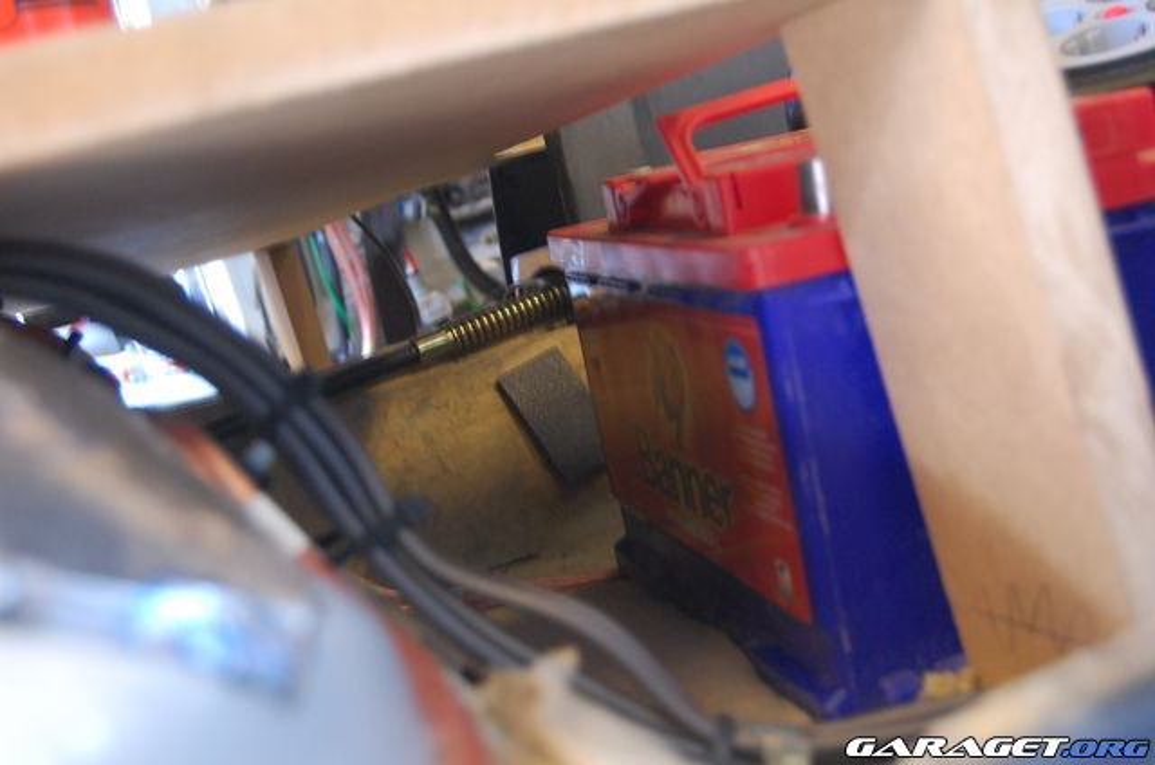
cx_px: 578
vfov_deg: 28.0
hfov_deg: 41.2
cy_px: 382
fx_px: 1537
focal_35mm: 48
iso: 1100
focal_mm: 32
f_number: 4.5
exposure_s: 1/8
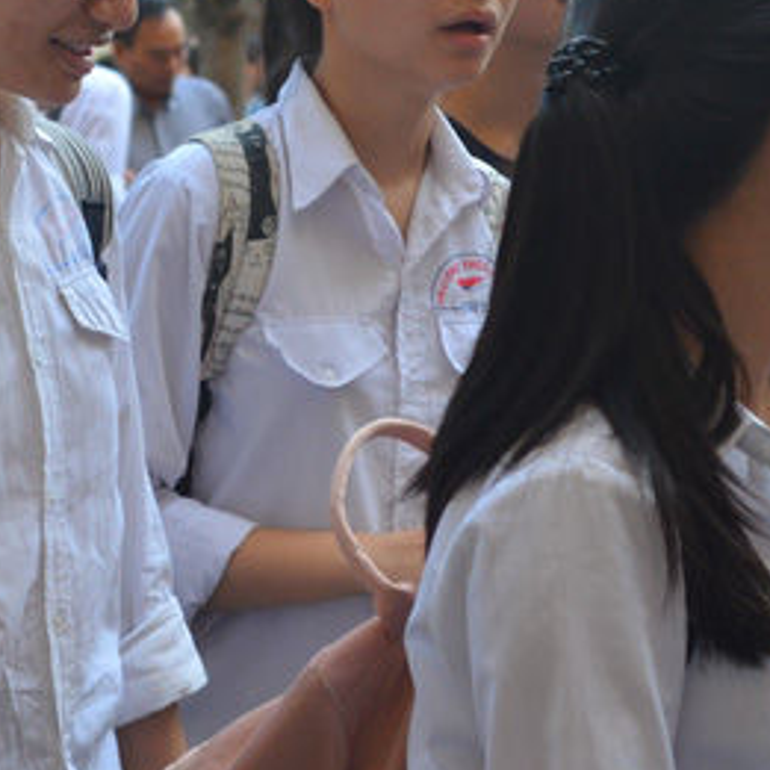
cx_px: 227
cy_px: 167
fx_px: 4380
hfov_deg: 10.0
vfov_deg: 10.0
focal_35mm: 174
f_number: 5.6
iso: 800
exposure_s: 1/320
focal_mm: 55
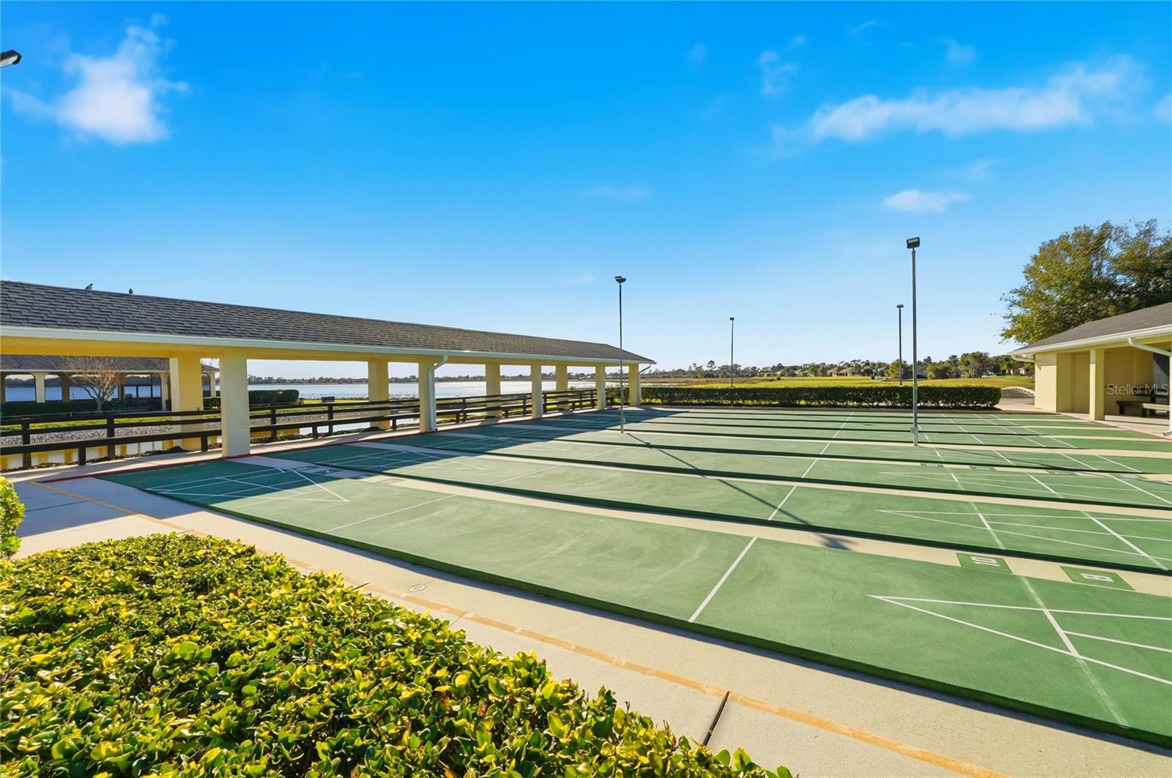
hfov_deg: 100.5
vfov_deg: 77.2
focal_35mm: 15
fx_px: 488
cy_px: 389
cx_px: 586
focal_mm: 10
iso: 100
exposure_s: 1/4000
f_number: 7.1
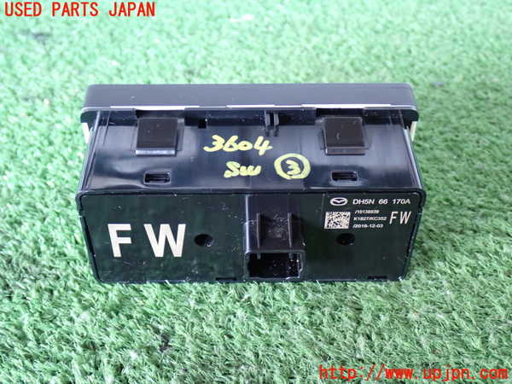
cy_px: 192
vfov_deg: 30.9
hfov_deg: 40.4
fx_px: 695
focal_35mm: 47
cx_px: 256
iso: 800
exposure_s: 1/20
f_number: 3.1
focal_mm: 8.4
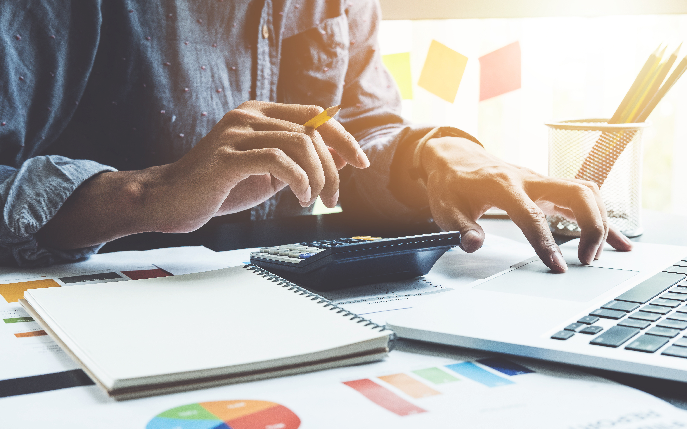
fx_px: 1030
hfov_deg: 36.9
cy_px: 207
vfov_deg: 23.6
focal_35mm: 55
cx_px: 339
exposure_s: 1/40
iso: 800
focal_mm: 35
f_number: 5.6
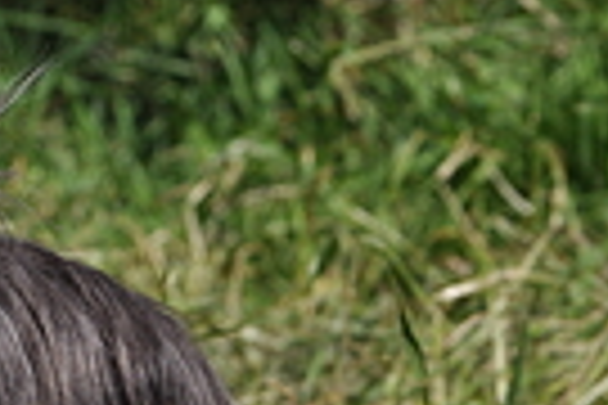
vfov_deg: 2.0
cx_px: 225
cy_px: 662
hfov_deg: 3.0
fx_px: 11754
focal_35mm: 696
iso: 400
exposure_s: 1/1250
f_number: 10
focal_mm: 140
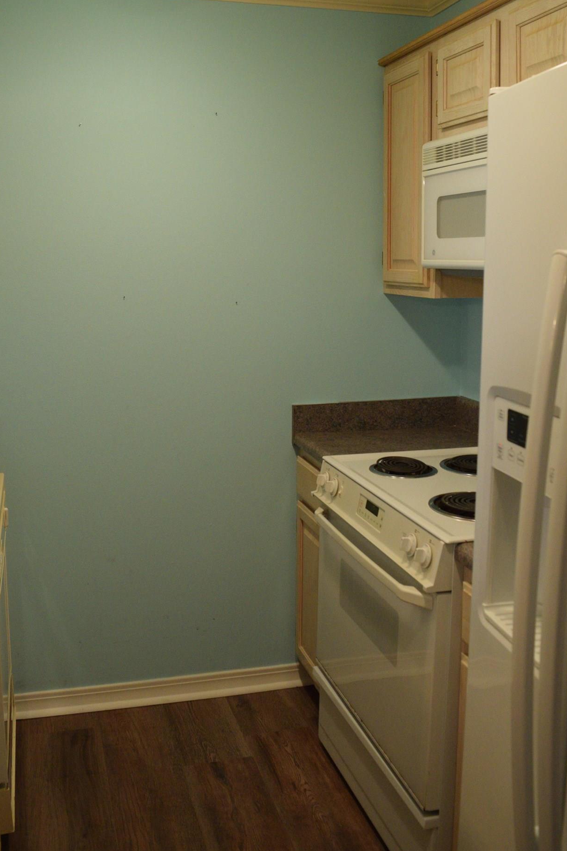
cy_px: 332
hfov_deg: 38.8
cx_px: 244
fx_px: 803
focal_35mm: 34
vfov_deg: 55.3
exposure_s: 1/160
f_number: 4.5
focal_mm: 18
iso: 1600
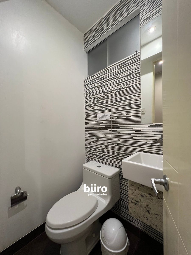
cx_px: 96
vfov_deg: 106.2
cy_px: 128
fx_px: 96
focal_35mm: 13
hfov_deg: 89.9
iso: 320
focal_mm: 1.57
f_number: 1.8
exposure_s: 1/60
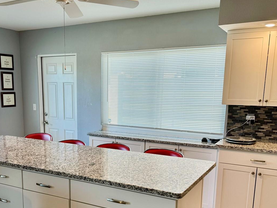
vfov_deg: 38.0
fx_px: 296
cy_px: 146
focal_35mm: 37
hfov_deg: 49.9
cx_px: 113
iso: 80
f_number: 1.78
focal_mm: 6.86
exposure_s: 1/120
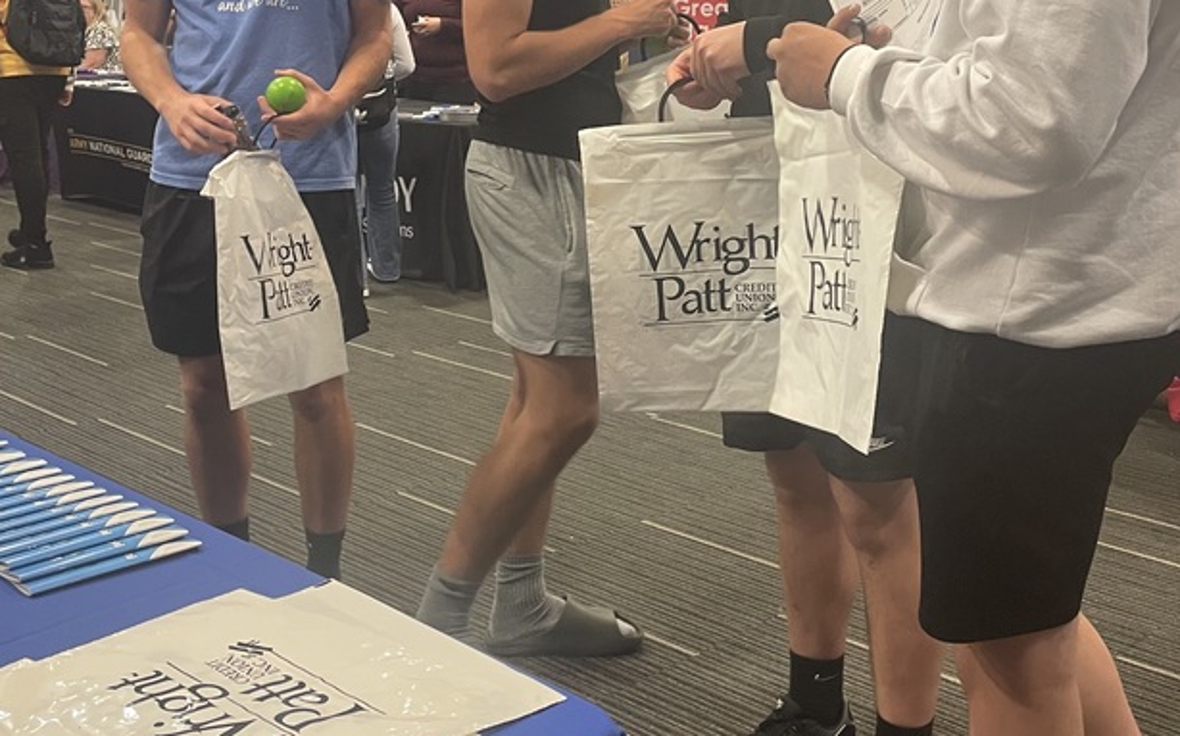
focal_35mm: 46
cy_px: 208
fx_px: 1478
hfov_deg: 43.5
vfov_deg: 27.7
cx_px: 646
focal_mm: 4.2
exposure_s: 1/60
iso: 160
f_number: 1.6
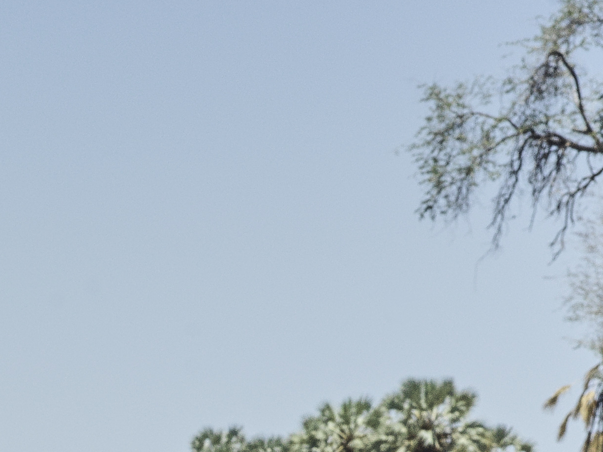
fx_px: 4563
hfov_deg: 7.1
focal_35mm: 262
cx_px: -901
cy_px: 1444
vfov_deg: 5.3
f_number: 19
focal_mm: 50
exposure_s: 1/125
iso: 200
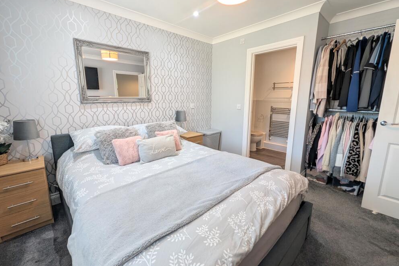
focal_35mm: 14
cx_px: 193
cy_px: 130
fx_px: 155
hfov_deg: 104.2
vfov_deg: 81.2
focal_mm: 1.95
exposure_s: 1/25
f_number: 2.2
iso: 80
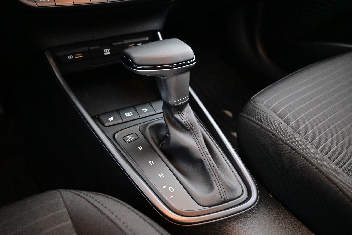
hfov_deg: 61.9
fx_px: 293
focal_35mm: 30
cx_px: 176
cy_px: 118
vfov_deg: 43.6
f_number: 3.8
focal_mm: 20
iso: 12800
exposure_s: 1/30
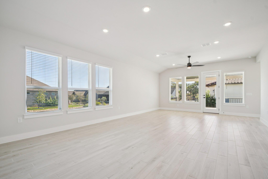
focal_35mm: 15
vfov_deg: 77.3
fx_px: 112
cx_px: 134
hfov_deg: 100.4
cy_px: 90
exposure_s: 1/80
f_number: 8
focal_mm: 10
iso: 400
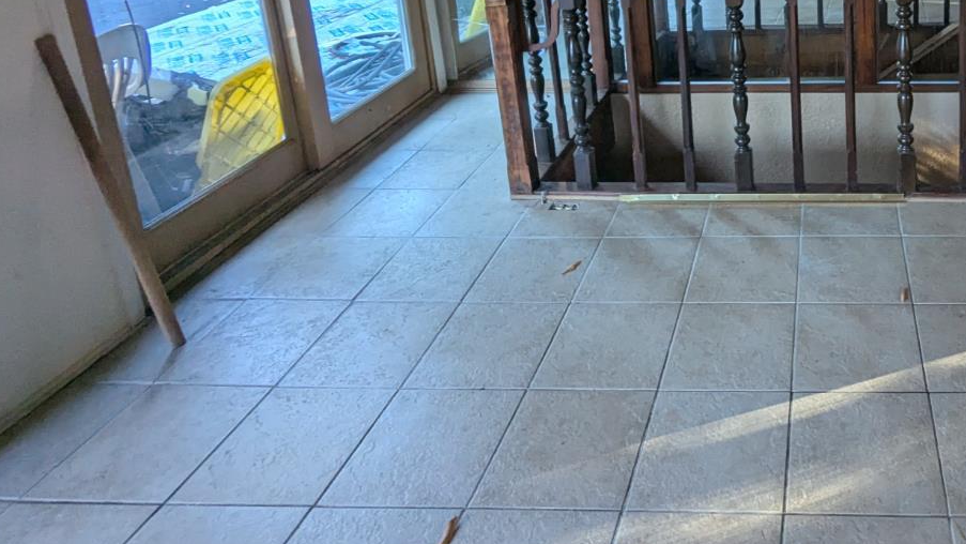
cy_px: -22
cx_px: 792
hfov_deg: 60.0
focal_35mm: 29
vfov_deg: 35.6
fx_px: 743
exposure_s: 1/51.7
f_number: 2.2
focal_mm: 2.35
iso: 145
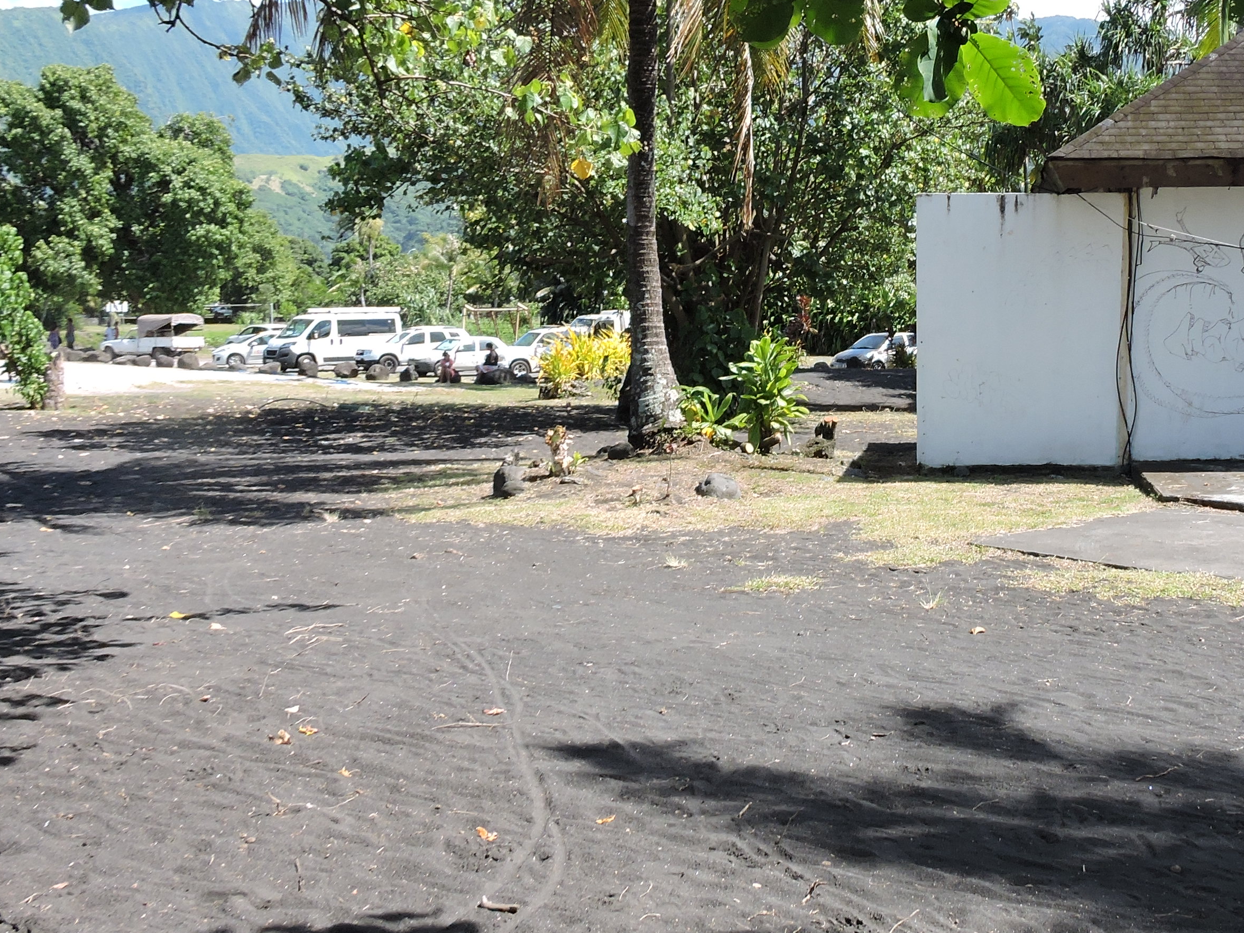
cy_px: 399
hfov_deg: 39.9
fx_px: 1689
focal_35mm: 47
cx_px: 841
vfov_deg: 30.8
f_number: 3.3
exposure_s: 1/400
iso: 100
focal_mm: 4.3
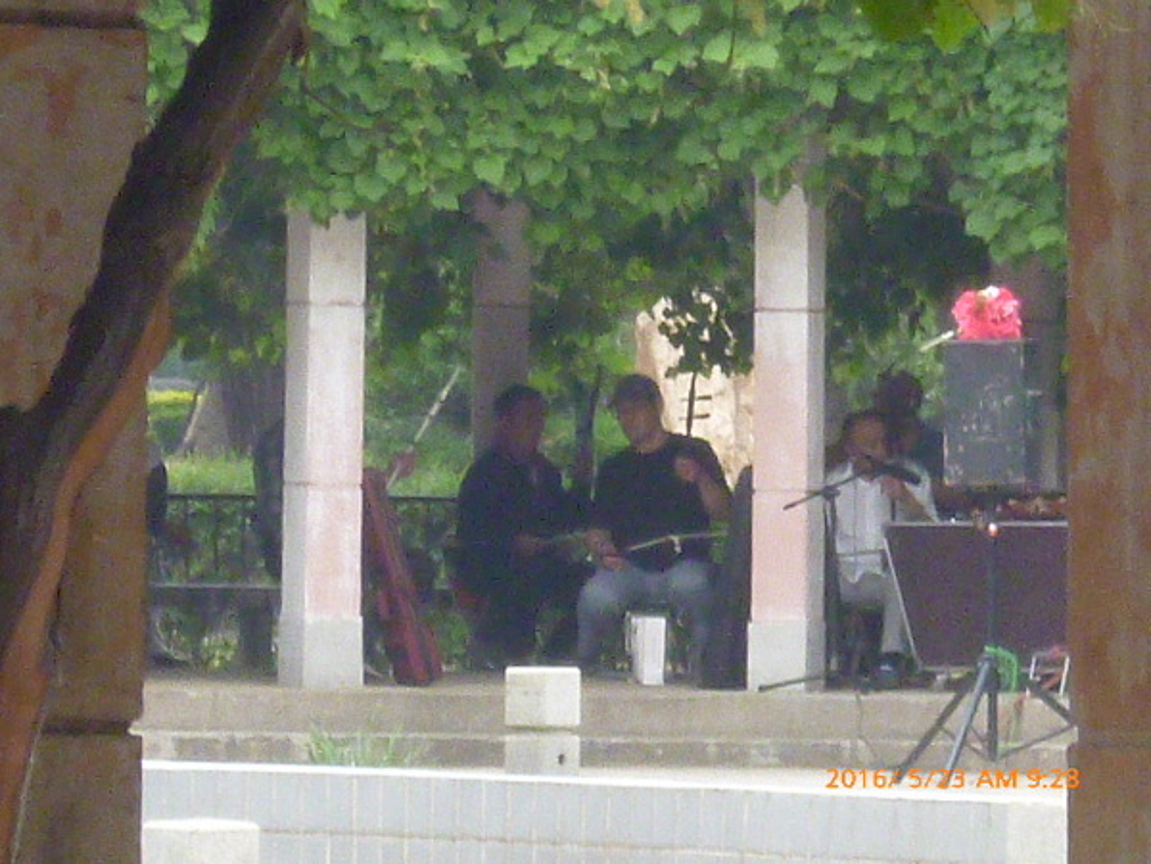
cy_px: 432
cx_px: 576
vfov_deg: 2.9
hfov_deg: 3.9
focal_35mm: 506
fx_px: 16825
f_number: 6.4
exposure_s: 1/125
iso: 320
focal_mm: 21.5
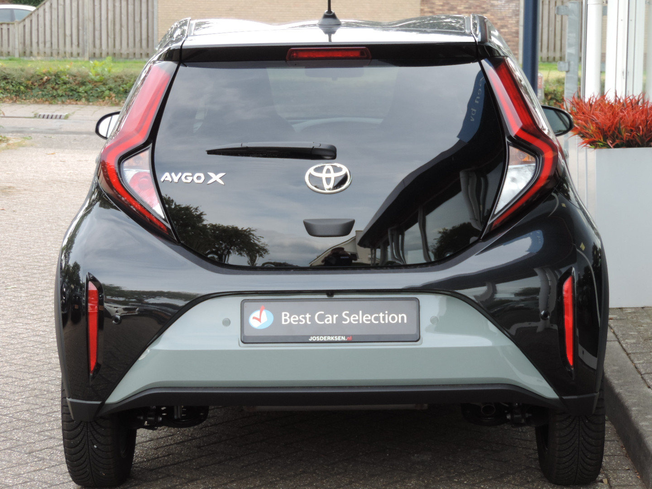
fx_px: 1884
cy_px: 244
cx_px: 326
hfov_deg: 19.6
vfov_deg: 14.8
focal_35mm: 100
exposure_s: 1/100
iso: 125
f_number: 4.1
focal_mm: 17.8
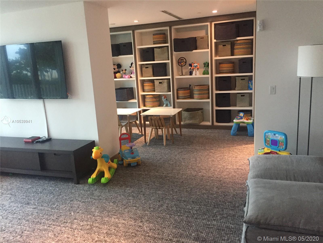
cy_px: 122
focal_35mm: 29
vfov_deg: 48.2
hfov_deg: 61.7
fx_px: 271
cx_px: 162
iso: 250
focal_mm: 4.15
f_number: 2.2
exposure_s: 1/24
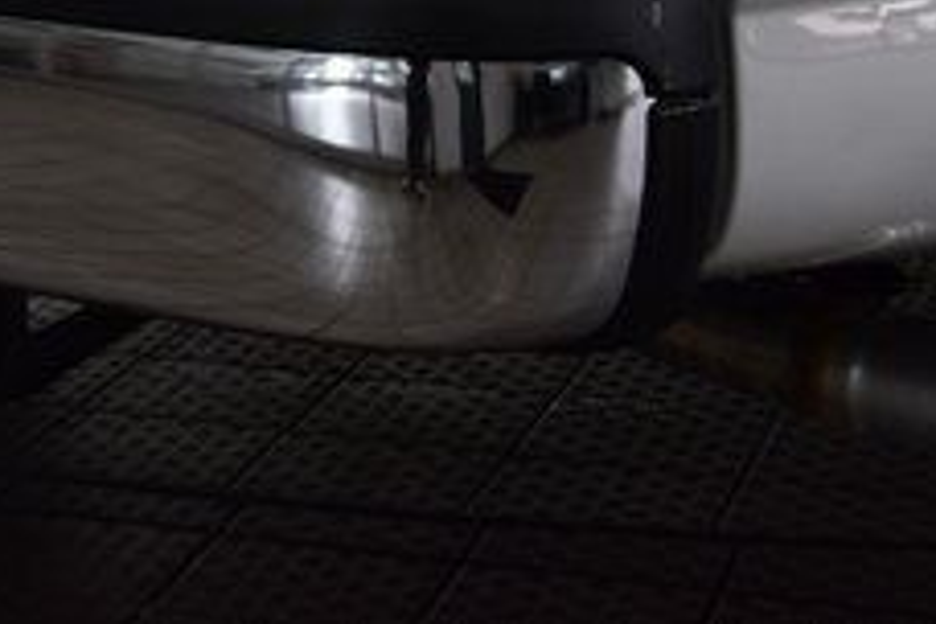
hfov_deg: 14.7
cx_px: -156
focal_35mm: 135
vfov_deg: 9.9
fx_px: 3510
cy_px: -244
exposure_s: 1/60
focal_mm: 32
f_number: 8
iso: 900
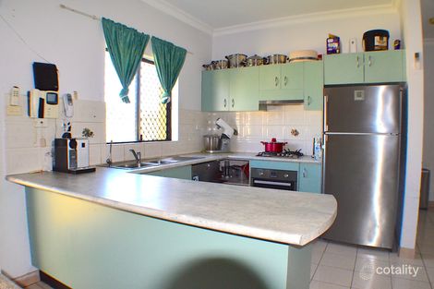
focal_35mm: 30
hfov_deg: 61.9
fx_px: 362
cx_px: 217
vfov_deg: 43.6
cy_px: 144
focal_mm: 20
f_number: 8
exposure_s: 1/200
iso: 2500
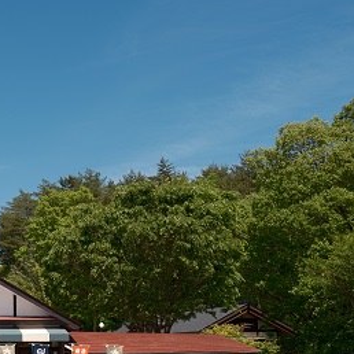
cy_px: 258
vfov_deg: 29.6
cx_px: -60
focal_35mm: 57
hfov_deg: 26.9
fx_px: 659
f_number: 5
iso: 125
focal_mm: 18.2
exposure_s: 1/500
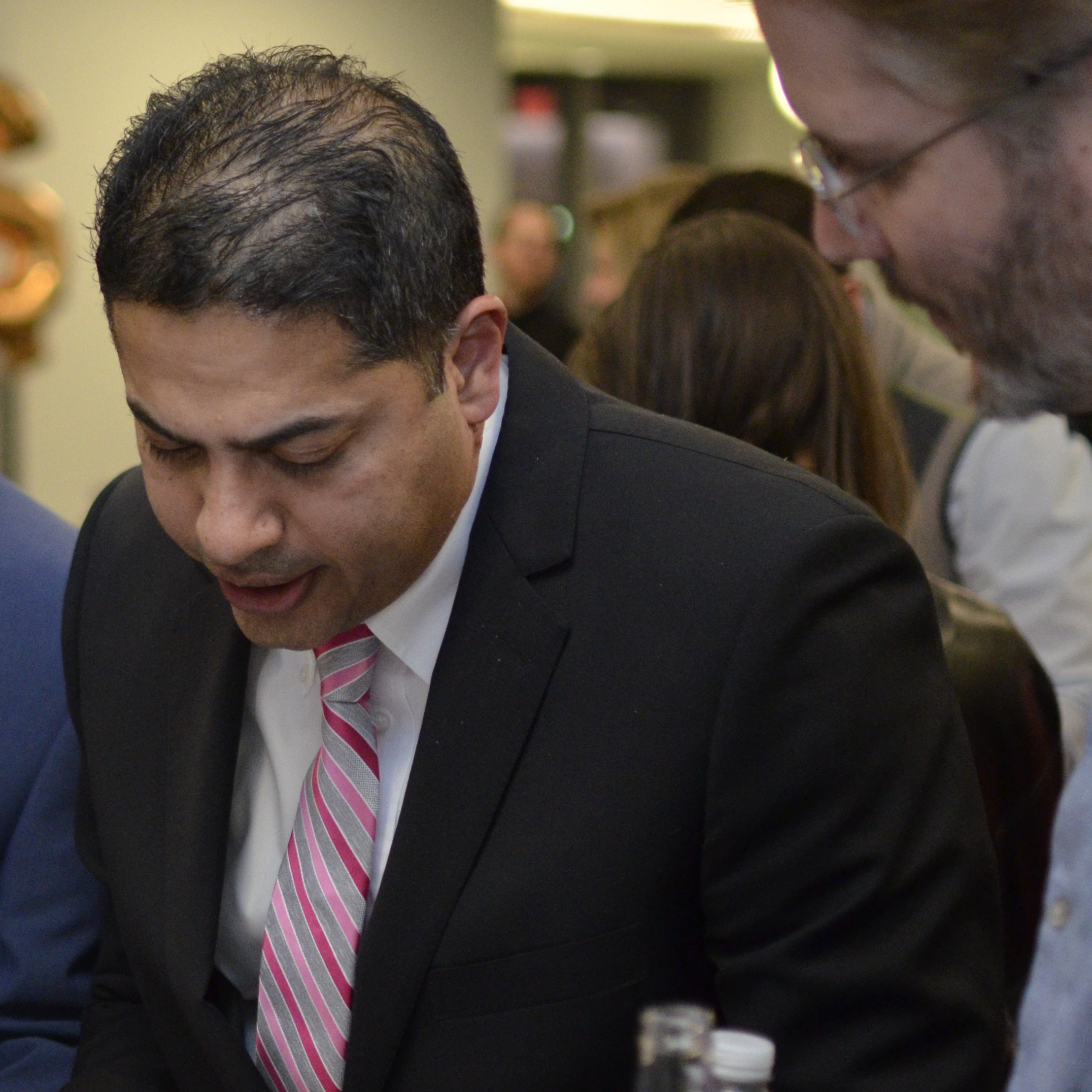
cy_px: 611
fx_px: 3639
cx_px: -14
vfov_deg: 17.1
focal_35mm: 102
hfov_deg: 16.7
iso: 1600
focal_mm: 35
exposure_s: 1/500
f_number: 1.8
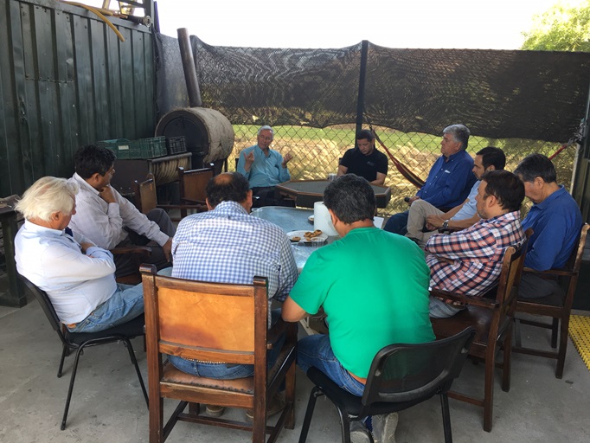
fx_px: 494
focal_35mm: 29
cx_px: 295
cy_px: 222
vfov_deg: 48.3
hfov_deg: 61.6
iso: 40
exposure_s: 1/100
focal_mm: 4.15
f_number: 2.2
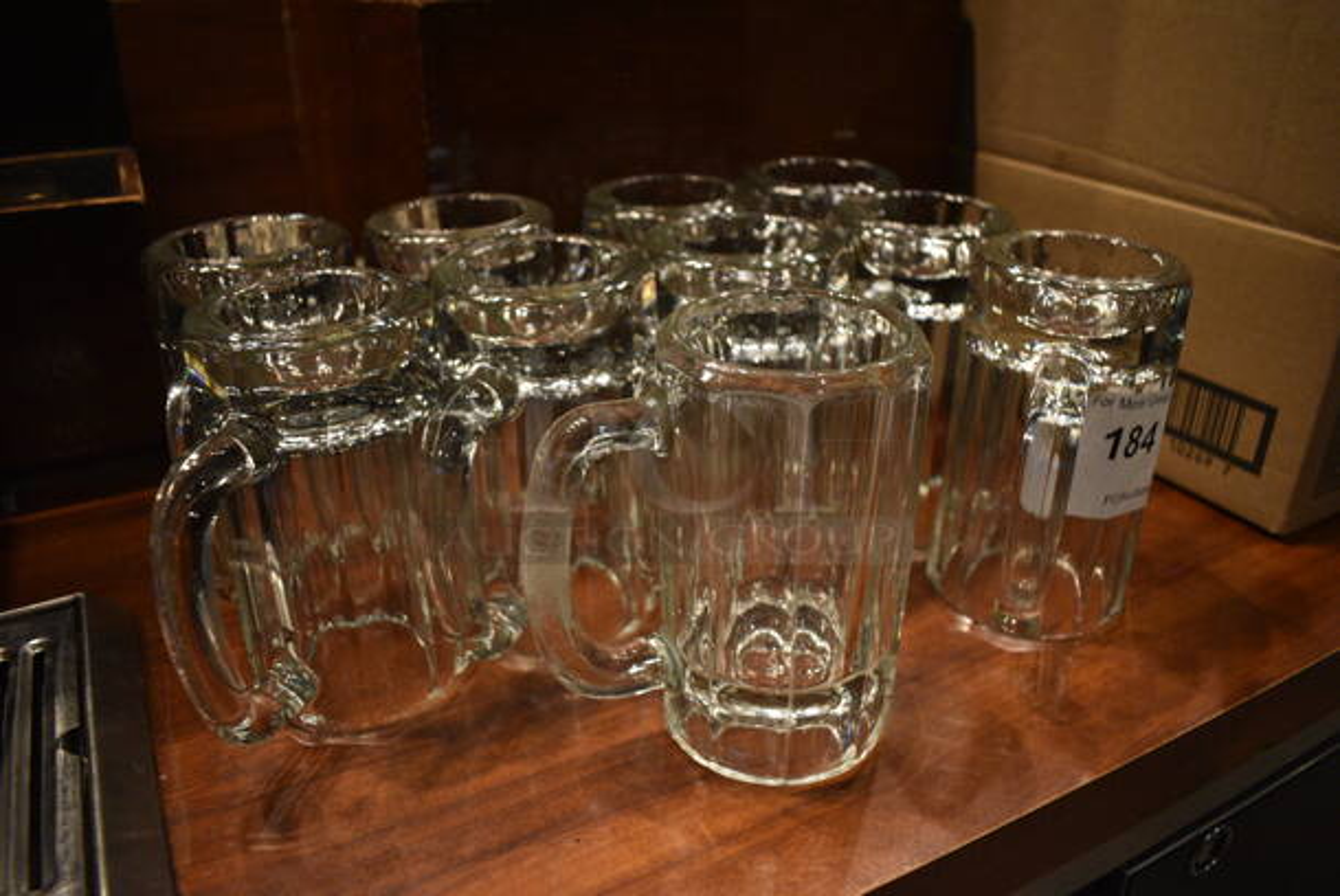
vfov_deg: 48.0
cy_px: 448
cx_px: 670
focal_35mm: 27
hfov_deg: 67.3
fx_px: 1006
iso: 2000
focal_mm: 18
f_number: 3.5
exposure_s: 1/30
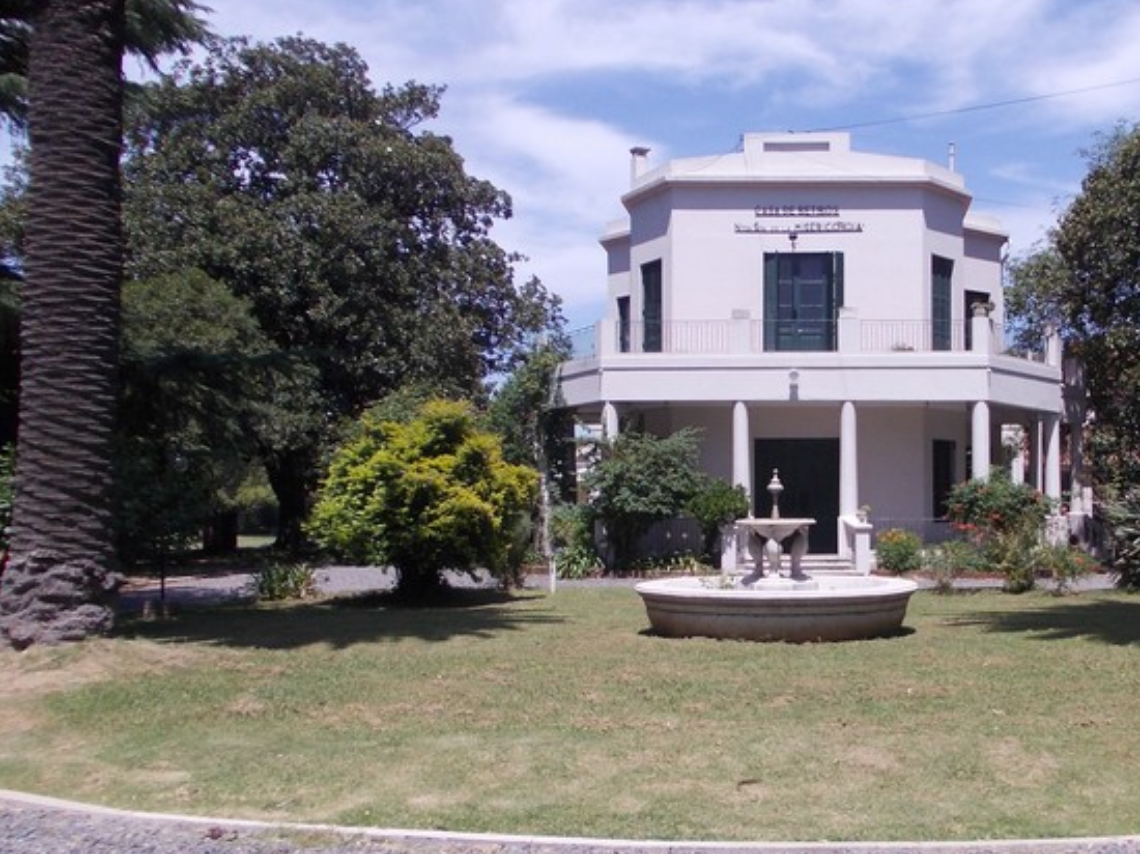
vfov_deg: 36.7
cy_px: 485
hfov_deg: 47.0
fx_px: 1284
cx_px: 775
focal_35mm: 39
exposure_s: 1/400
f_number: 5.4
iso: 80
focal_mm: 4
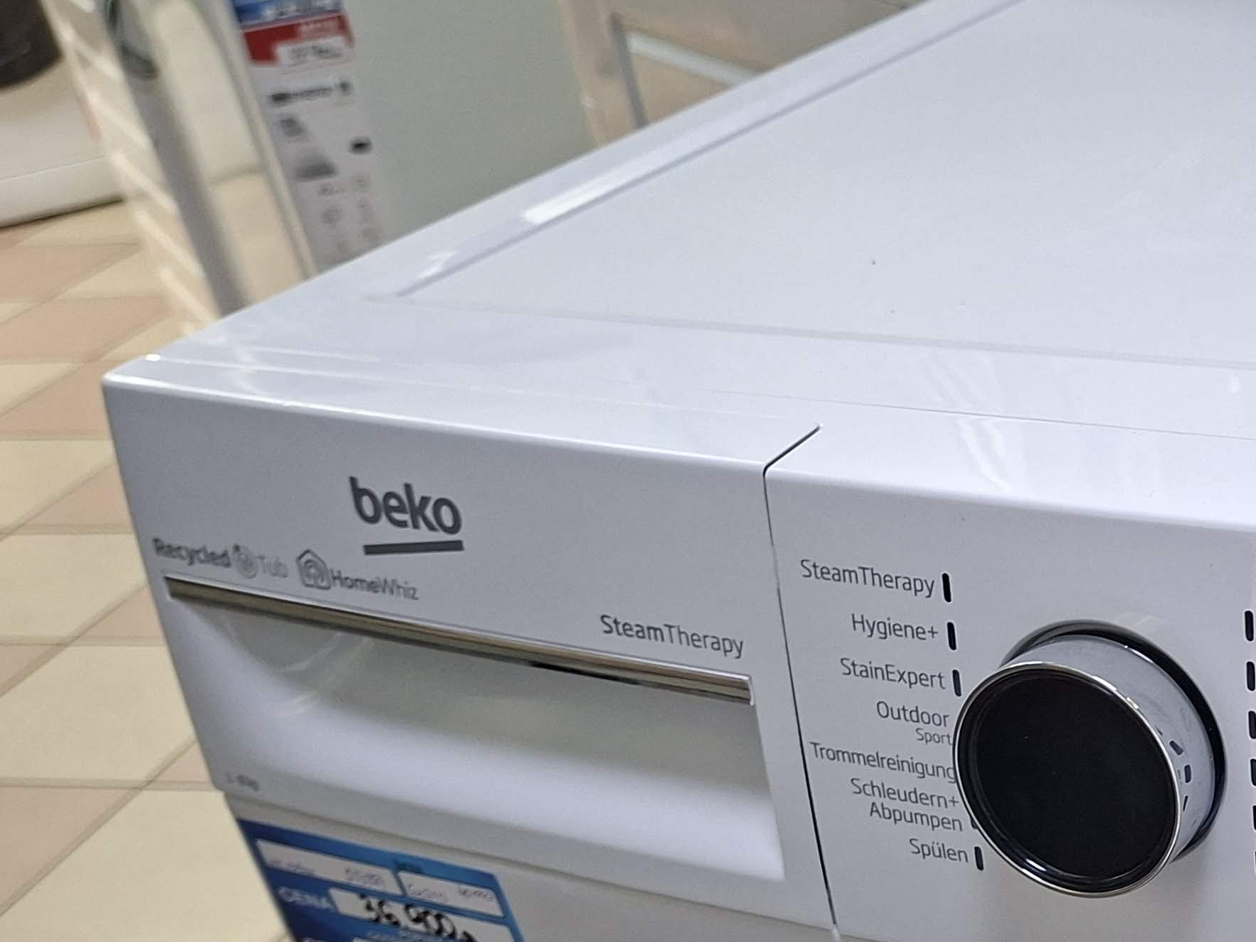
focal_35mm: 52
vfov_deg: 27.0
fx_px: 1887
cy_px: 860
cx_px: 1353
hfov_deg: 32.7
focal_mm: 5.54
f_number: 1.8
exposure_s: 1/50
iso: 200
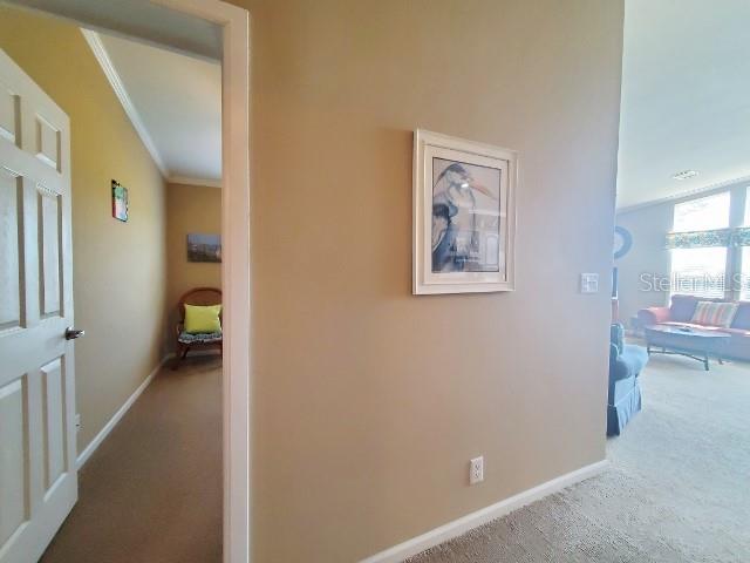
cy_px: 282
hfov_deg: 106.2
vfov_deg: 89.9
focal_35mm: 13
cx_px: 375
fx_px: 282
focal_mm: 1.8
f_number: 2.2
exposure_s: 1/60
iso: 200
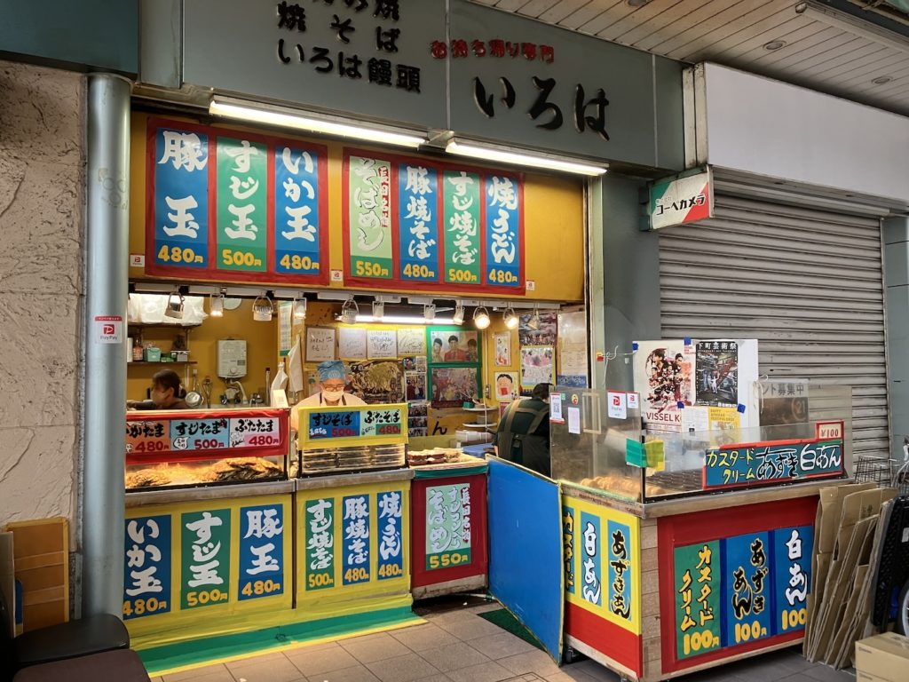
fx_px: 735
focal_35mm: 28
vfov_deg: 49.7
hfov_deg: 63.4
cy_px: 341
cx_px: 454
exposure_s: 1/60
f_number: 1.8
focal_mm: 3.99
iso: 80
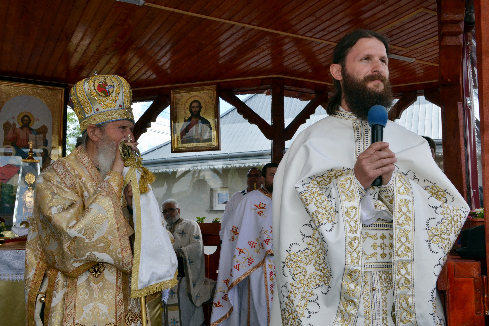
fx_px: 489
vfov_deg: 36.9
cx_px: 244
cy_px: 163
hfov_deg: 53.1
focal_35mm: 36
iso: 400
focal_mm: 24
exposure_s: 1/200
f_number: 13
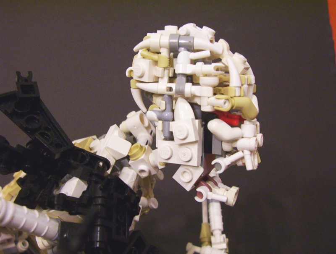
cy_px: 127
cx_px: 168
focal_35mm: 43
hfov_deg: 43.7
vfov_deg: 33.8
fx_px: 419
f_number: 2.73
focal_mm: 5.77
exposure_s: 1/23.5
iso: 200
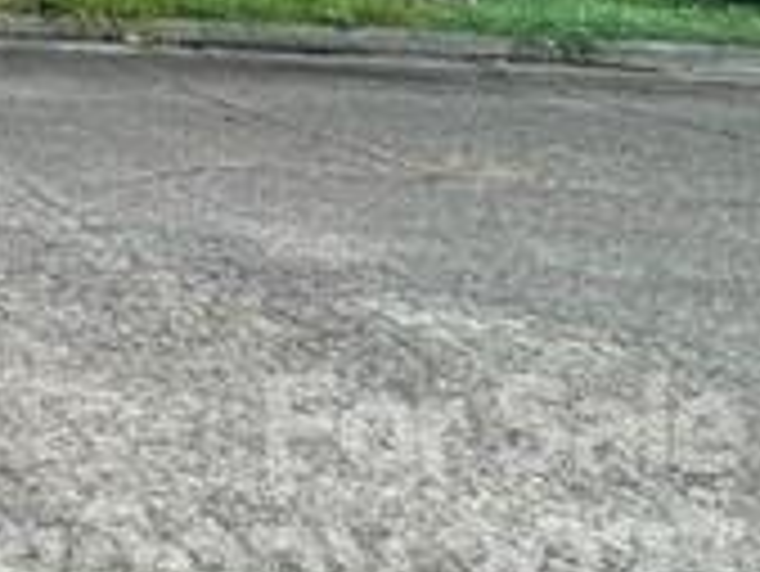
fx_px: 1164
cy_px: -374
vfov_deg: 21.3
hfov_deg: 20.8
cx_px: -675
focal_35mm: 53
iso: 80
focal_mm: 2.22
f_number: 2.2
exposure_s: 1/99
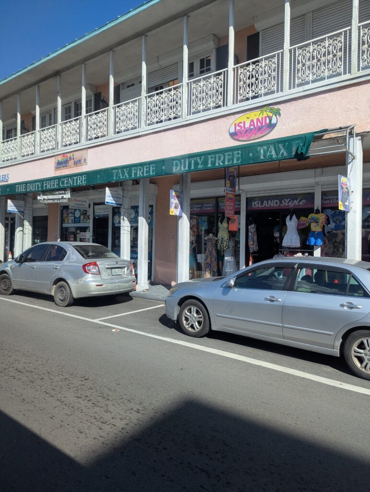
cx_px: 185
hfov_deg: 56.9
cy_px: 246
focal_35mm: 24
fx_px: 341
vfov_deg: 71.5
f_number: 1.85
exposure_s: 1/845
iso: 49
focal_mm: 6.81
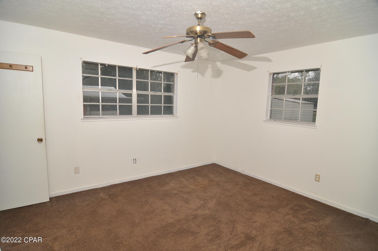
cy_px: 126
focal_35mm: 18
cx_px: 189
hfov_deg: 90.1
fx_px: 189
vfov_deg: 67.2
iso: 250
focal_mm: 12
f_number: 4.5
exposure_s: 1/200
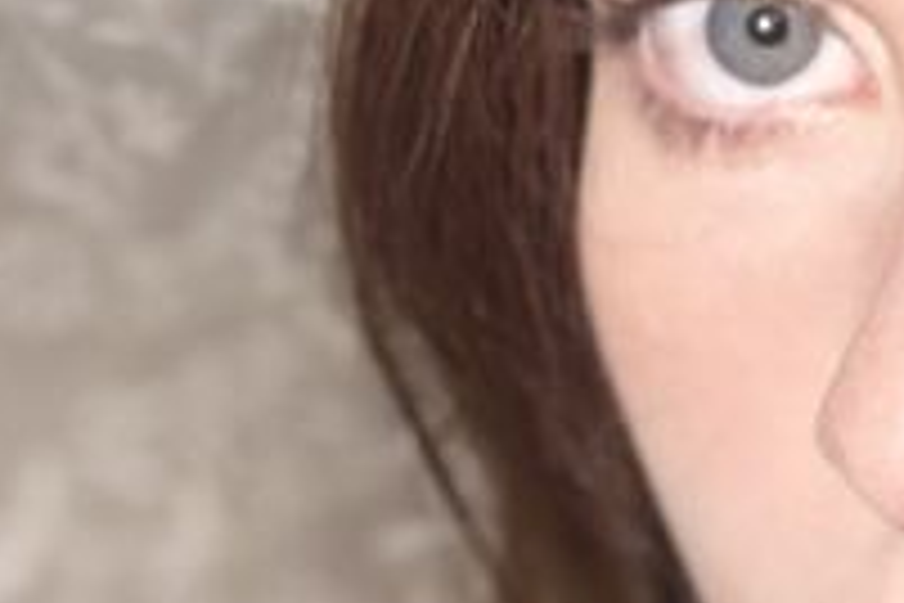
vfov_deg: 9.2
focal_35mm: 149
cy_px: 513
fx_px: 3741
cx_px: 958
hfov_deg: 13.5
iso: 64
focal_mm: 6.76
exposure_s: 1/4
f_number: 1.78
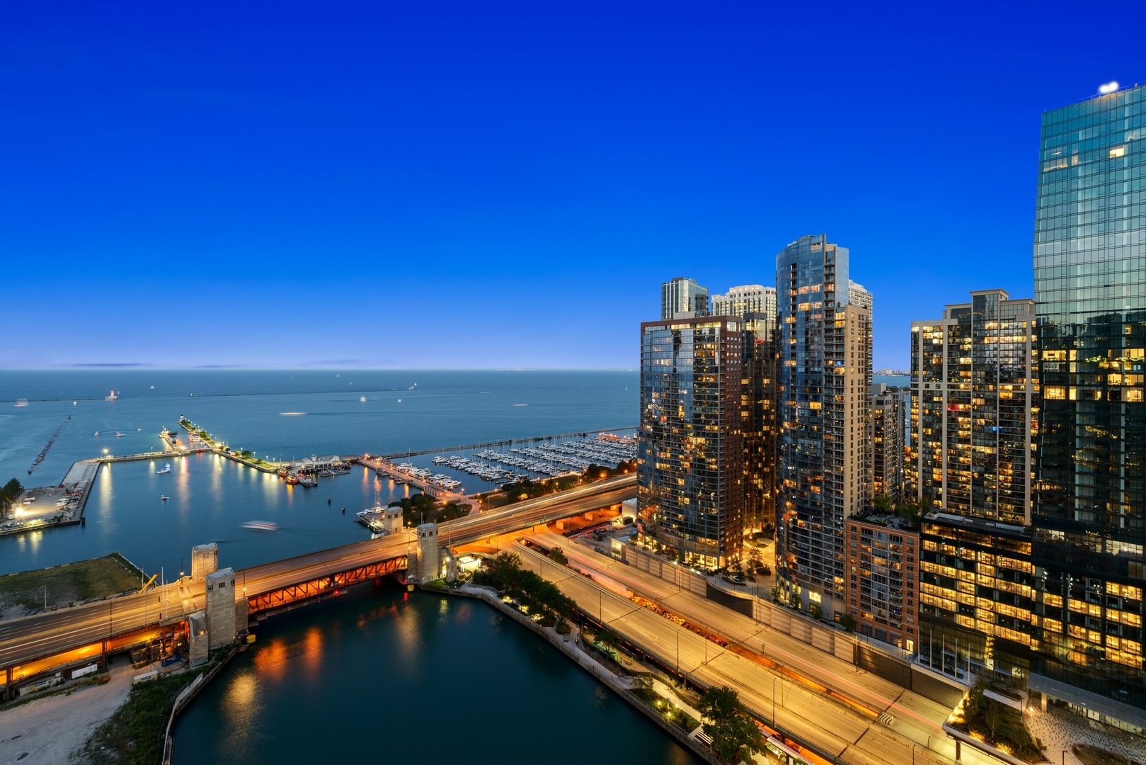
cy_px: 382
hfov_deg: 96.7
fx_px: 509
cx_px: 573
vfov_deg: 73.8
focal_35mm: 16
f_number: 8
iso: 100
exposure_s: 8
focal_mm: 16
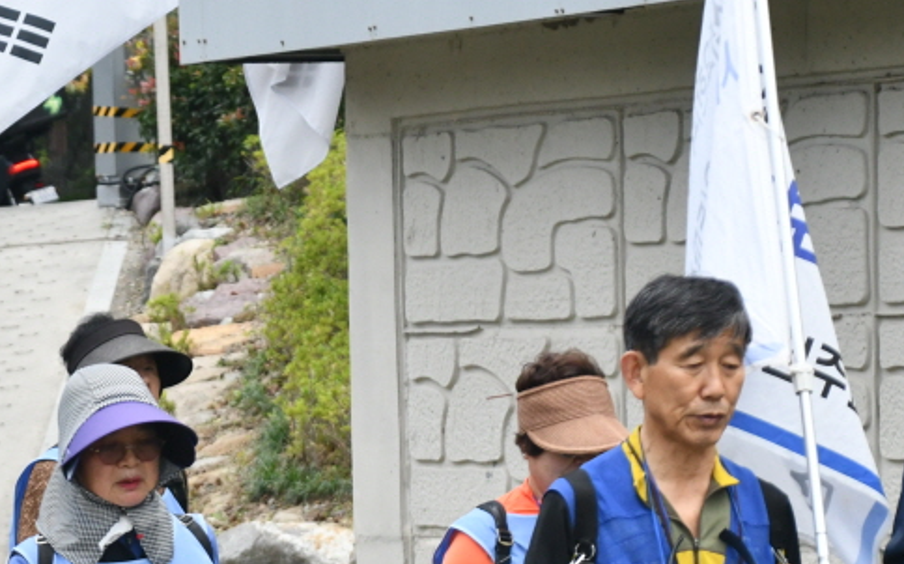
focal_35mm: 264
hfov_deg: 7.9
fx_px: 6501
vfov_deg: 5.0
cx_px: 114
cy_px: 577
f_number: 5.3
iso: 1000
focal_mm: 80
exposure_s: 1/400
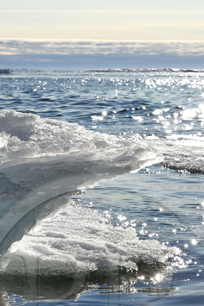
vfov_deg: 17.5
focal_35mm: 114
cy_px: 304
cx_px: 99
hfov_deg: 12.0
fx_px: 969
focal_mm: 52
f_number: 16
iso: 200
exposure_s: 1/400
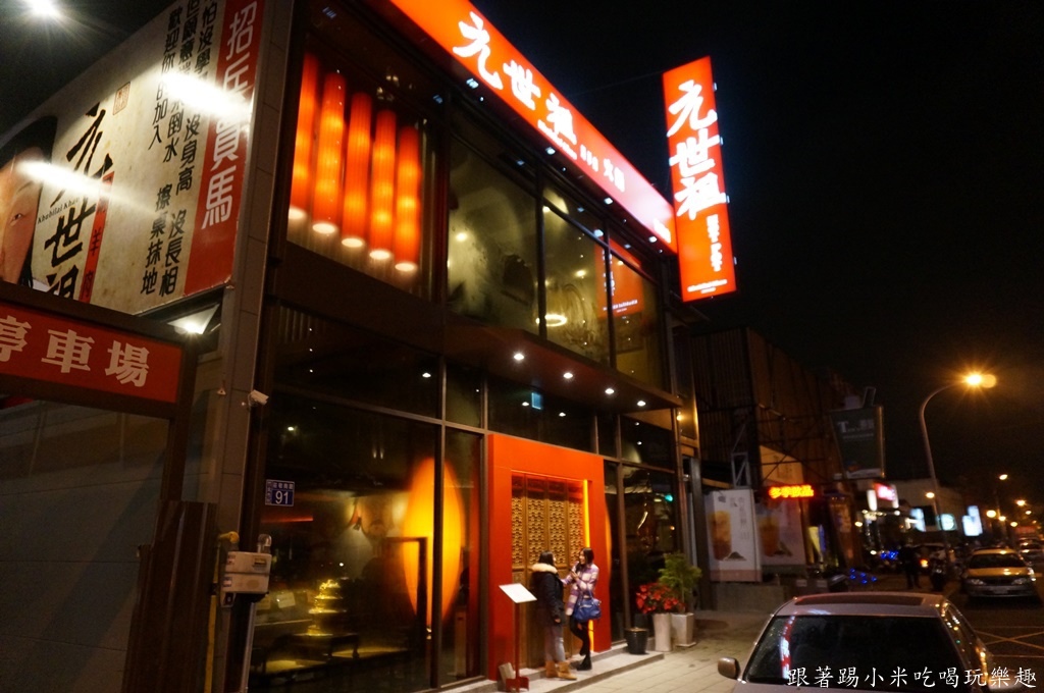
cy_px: 346
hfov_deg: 73.8
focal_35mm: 24
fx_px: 695
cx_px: 522
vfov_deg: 53.0
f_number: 4
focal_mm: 16
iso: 2500
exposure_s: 1/60
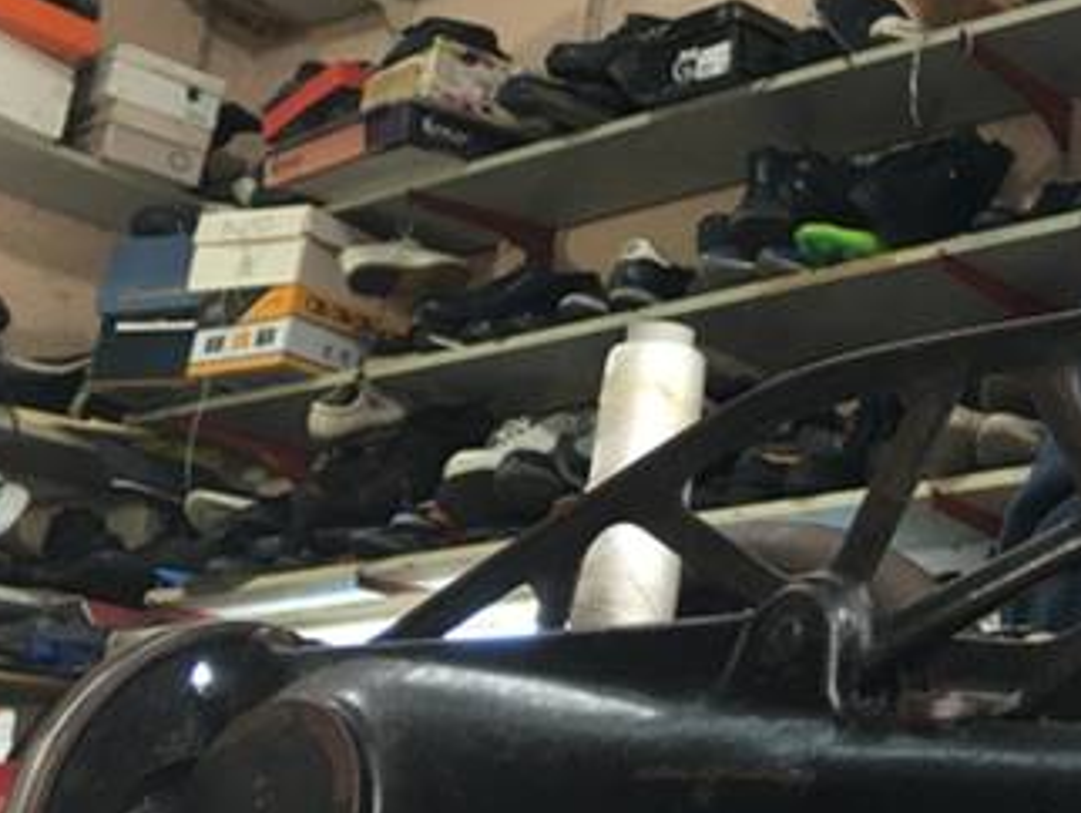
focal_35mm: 72
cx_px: 1217
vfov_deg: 20.2
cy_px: 165
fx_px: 2250
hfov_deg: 24.9
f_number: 2.2
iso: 32
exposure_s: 1/17
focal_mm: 4.15
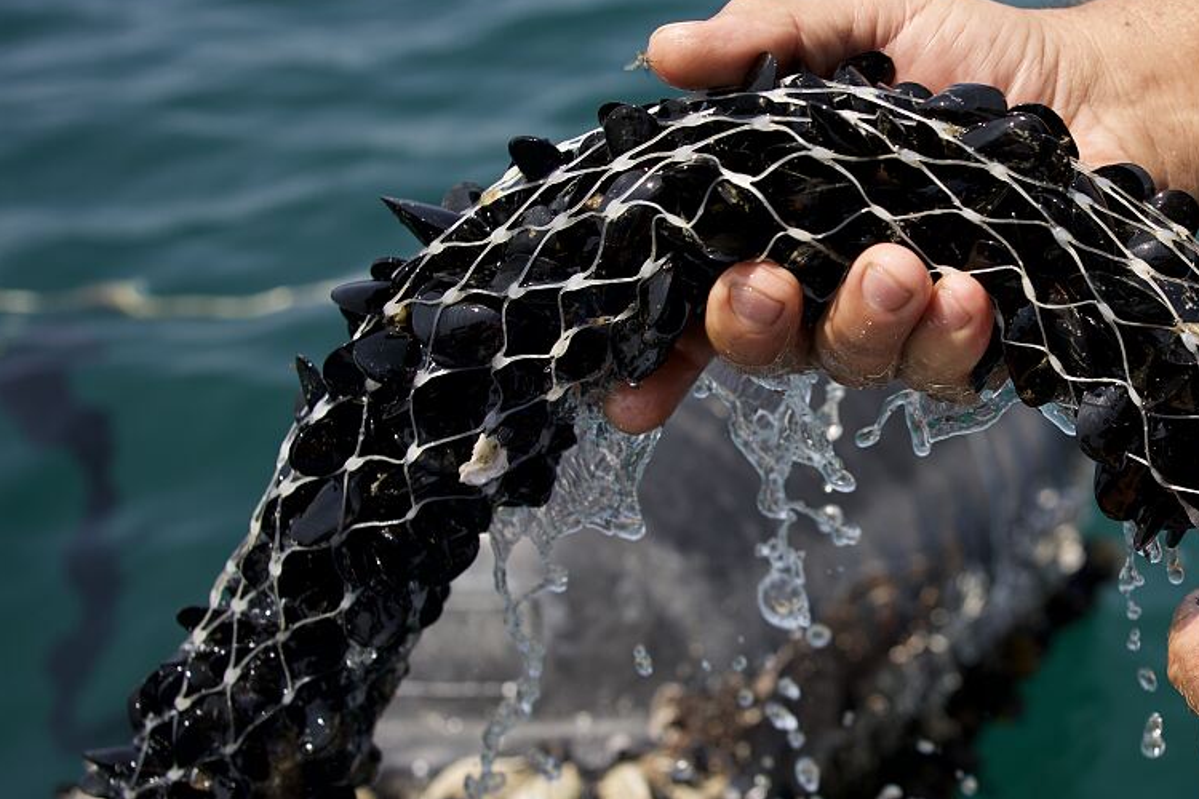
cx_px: 951
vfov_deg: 24.2
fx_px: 1865
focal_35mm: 56
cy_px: 441
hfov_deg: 34.6
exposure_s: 1/640
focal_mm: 35
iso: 100
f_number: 4.5
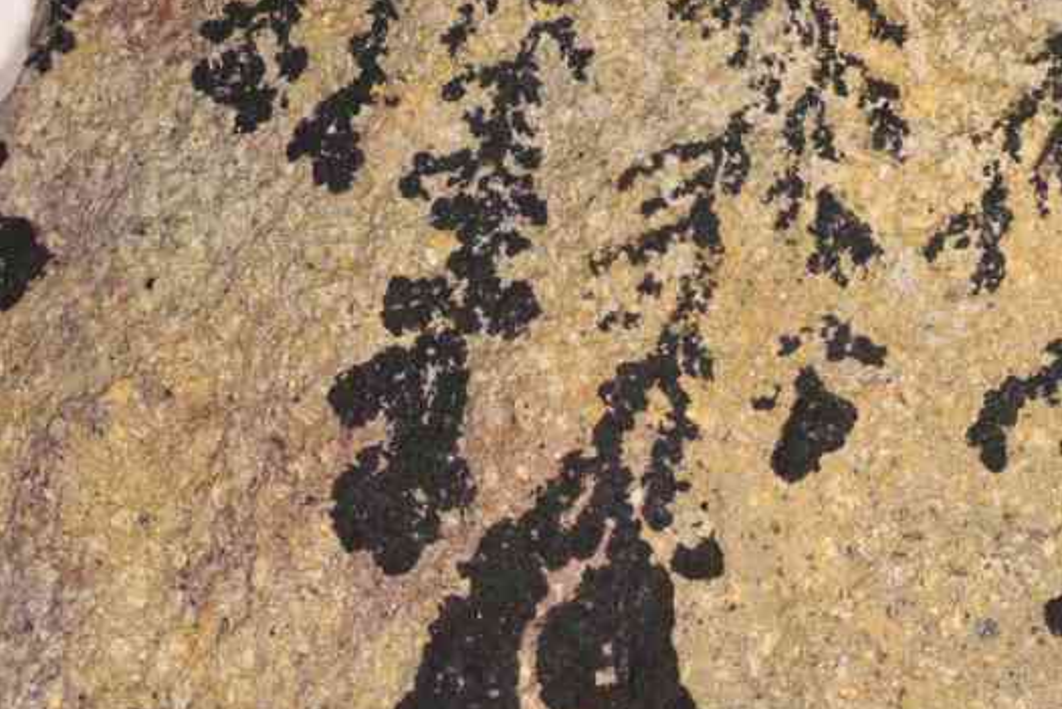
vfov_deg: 10.7
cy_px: 465
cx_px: 531
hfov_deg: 16.0
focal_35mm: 128
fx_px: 3777
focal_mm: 50
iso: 100
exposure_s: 1/60
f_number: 16
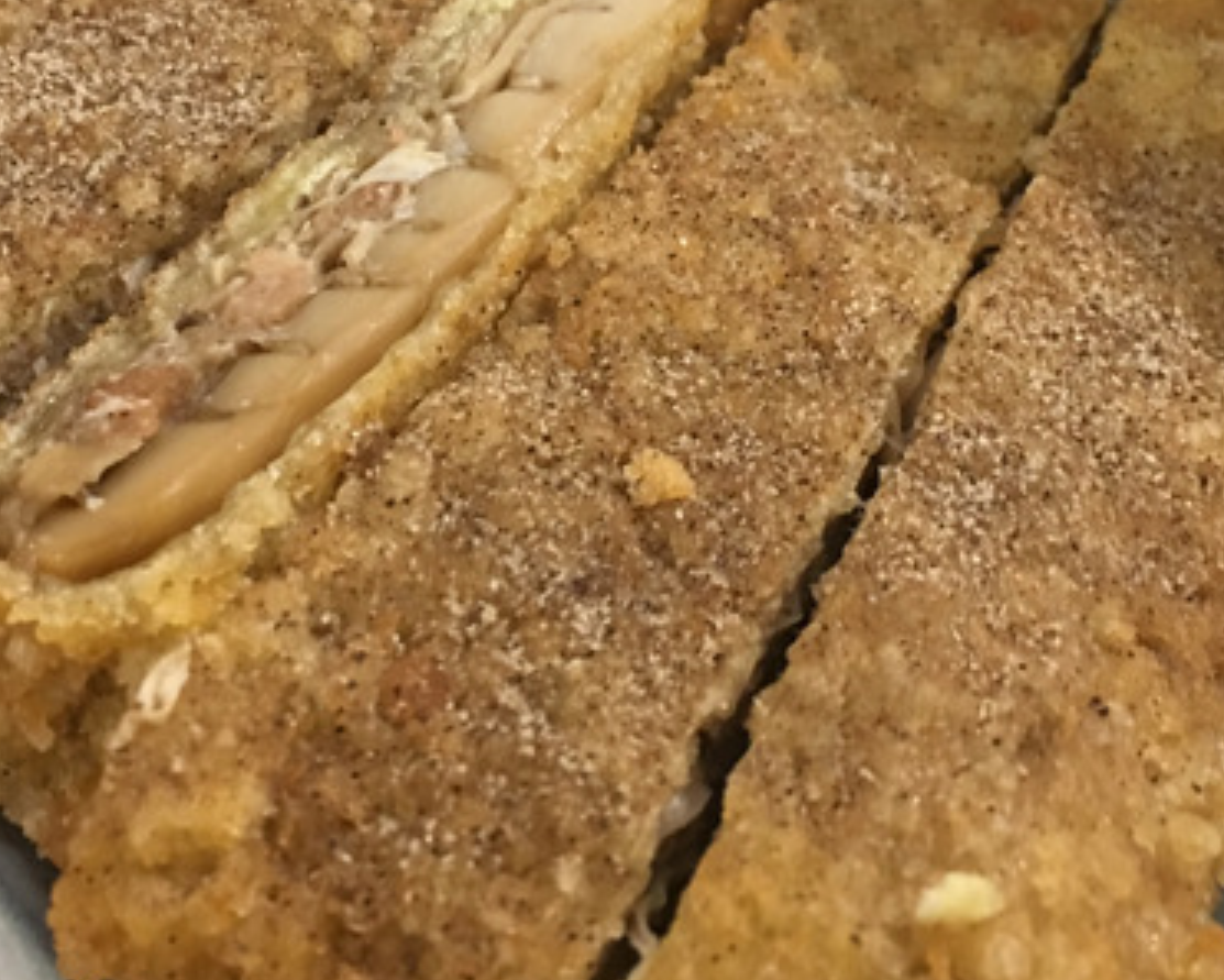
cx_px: 541
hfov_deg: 30.9
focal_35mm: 61
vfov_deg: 24.5
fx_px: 2210
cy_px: 178
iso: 80
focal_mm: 4.15
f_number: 2.2
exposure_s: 1/8
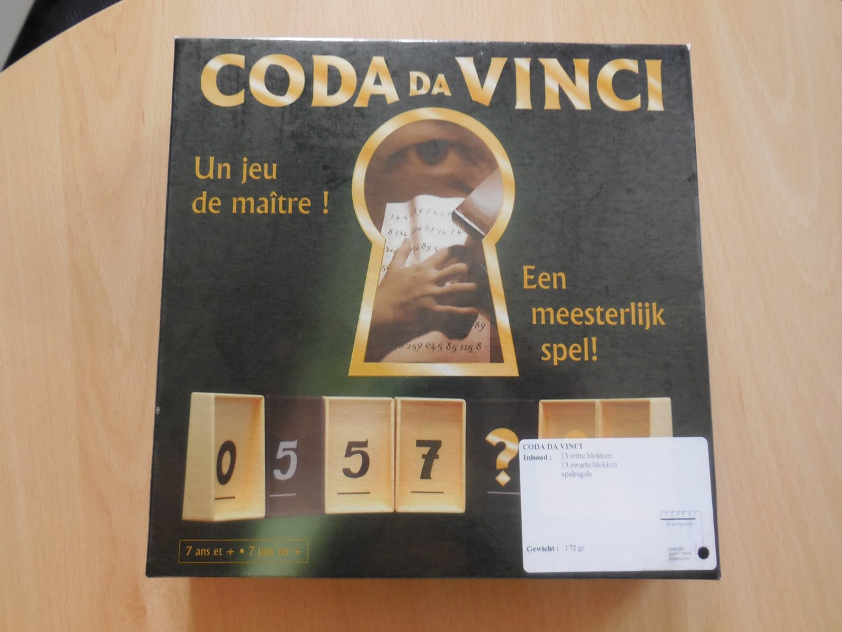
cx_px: 421
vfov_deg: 54.9
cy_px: 316
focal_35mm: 25
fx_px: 608
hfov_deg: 69.4
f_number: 3.1
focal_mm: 4.5
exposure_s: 1/25
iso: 400
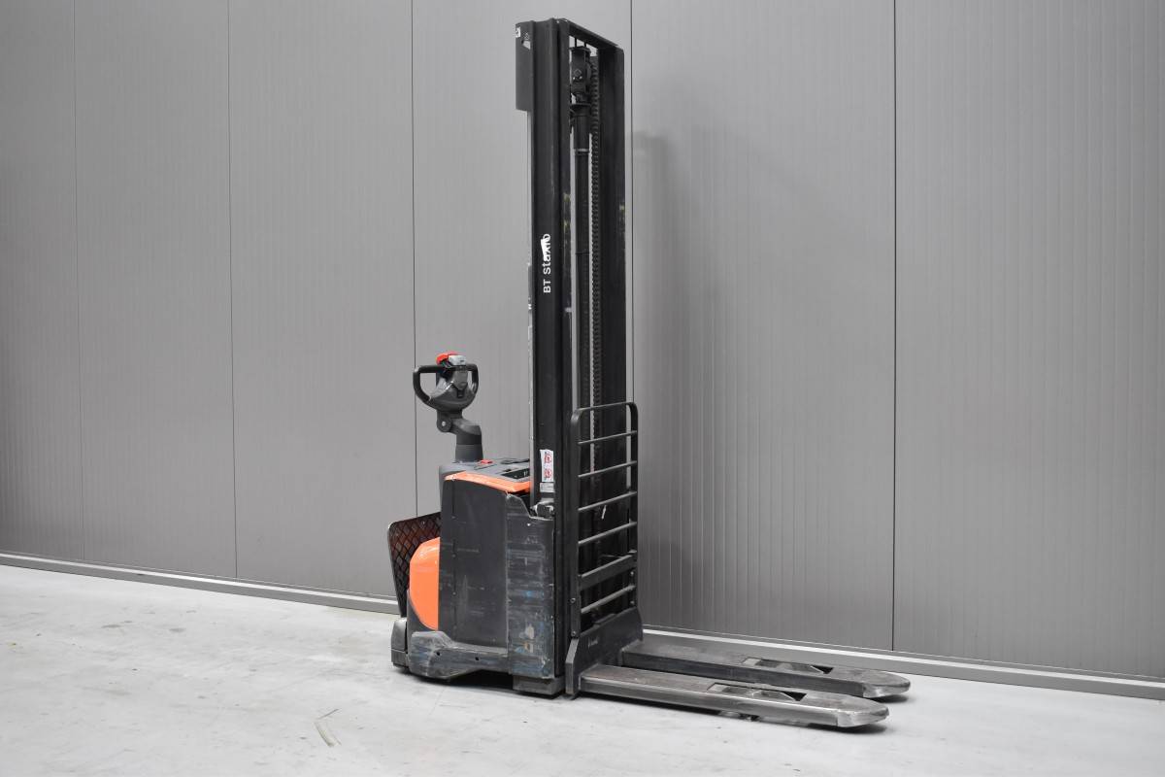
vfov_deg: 35.5
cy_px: 388
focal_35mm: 38
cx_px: 582
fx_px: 1213
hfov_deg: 51.3
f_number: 5
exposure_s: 1/40
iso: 1600
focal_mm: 25
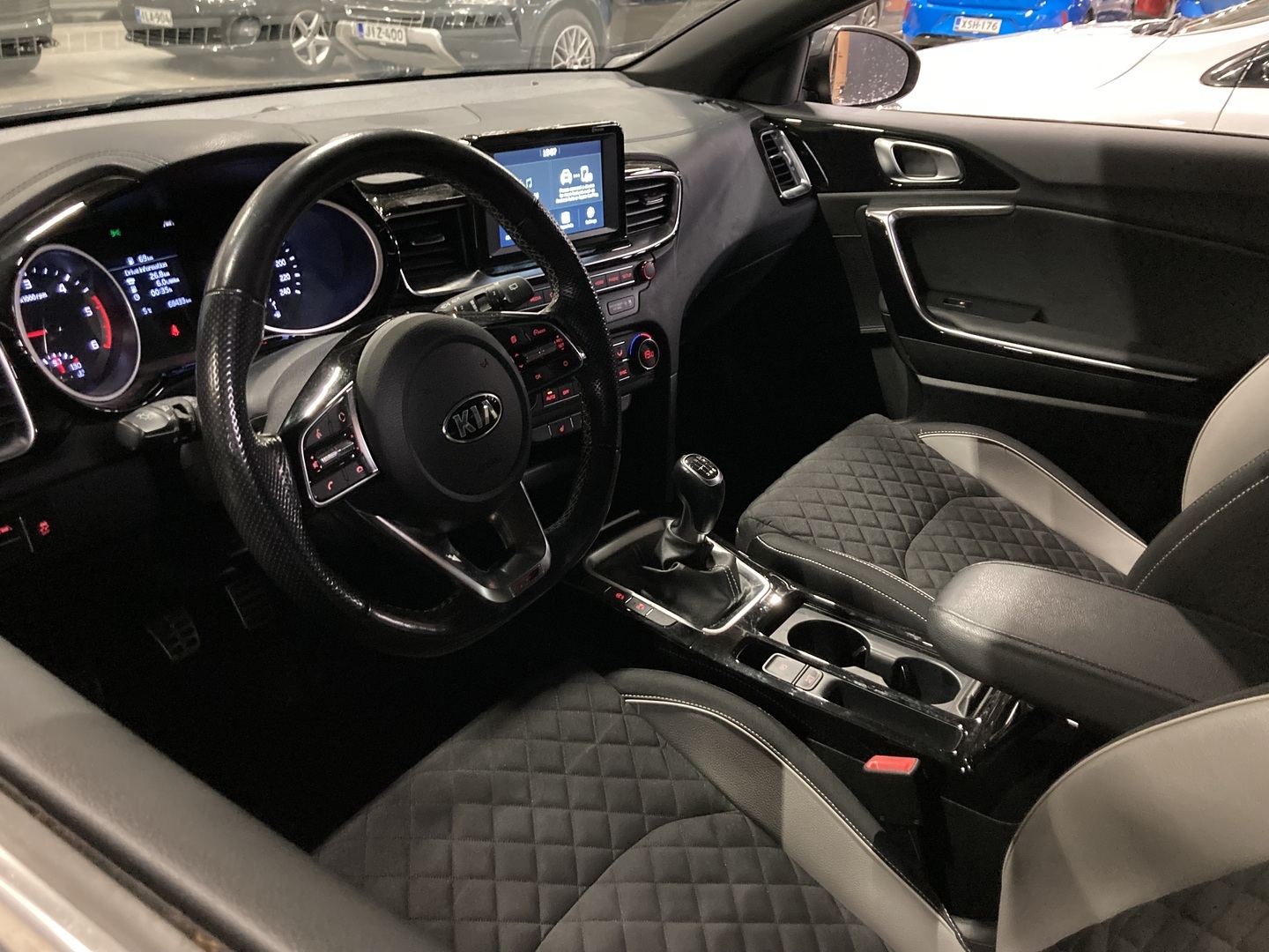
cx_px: 634
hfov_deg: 63.4
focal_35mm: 28
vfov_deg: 49.7
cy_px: 476
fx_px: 1026
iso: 640
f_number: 1.8
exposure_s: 1/20
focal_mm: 3.99
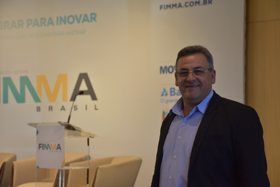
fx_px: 723
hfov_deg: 21.9
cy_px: 94
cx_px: 140
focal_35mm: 93
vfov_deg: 14.7
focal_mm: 62
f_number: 6.3
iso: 800
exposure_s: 1/125
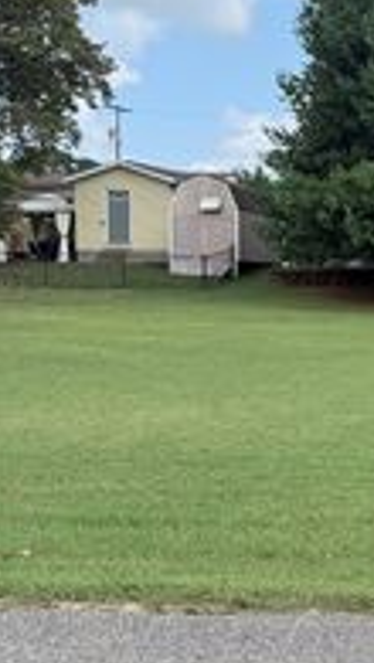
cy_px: 325
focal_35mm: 67
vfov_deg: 31.4
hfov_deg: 16.5
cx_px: 547
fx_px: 1179
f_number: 1.78
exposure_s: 1/2299
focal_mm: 6.76
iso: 100
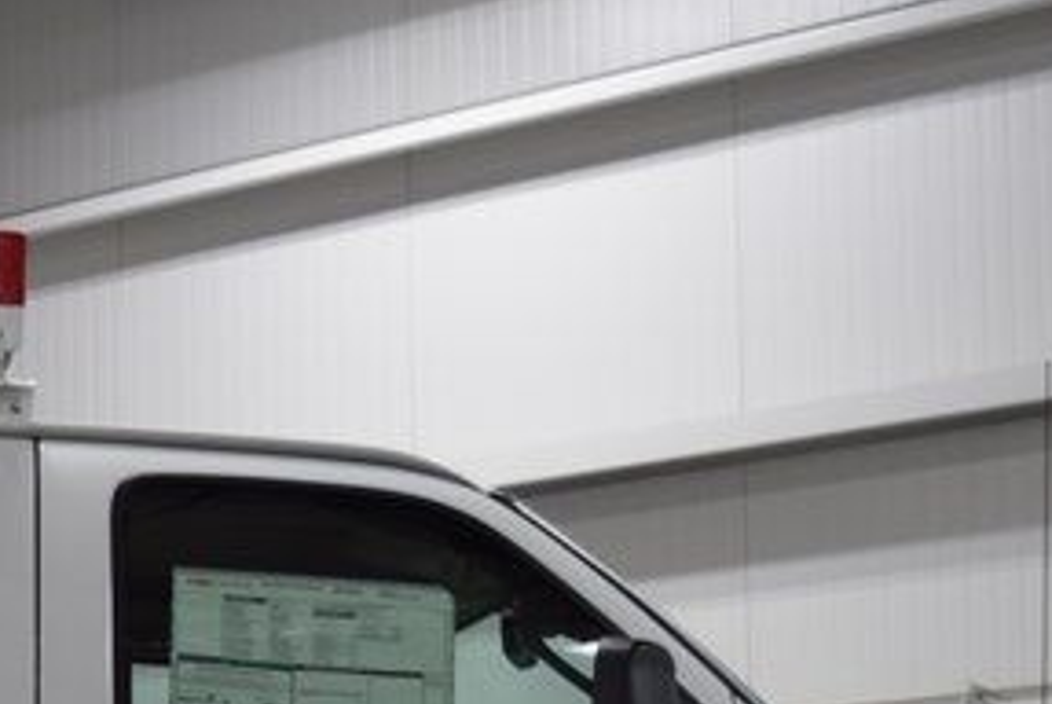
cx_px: -308
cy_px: 915
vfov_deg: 9.7
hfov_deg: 14.2
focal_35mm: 139
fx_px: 4066
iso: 400
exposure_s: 1/80
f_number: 4.2
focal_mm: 26
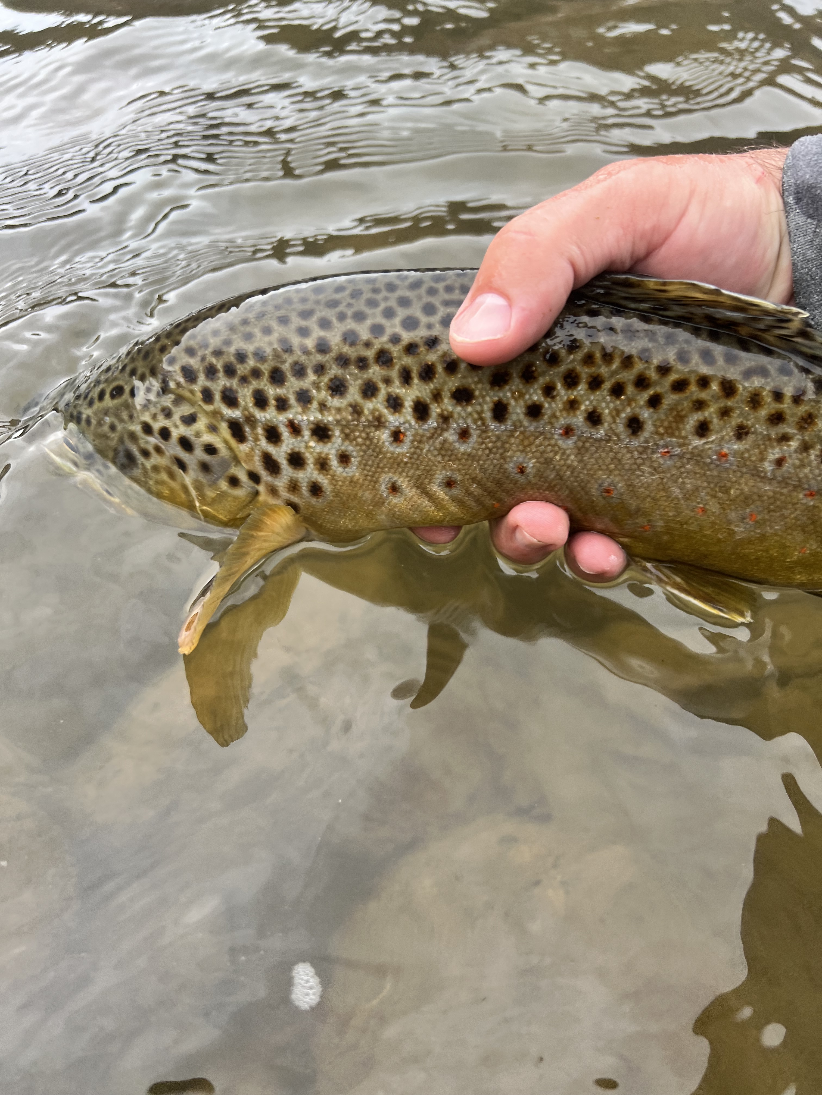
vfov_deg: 67.3
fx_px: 823
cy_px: 548
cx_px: 411
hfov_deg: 53.1
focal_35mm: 26
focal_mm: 5.7
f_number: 1.5
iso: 40
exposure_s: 1/272
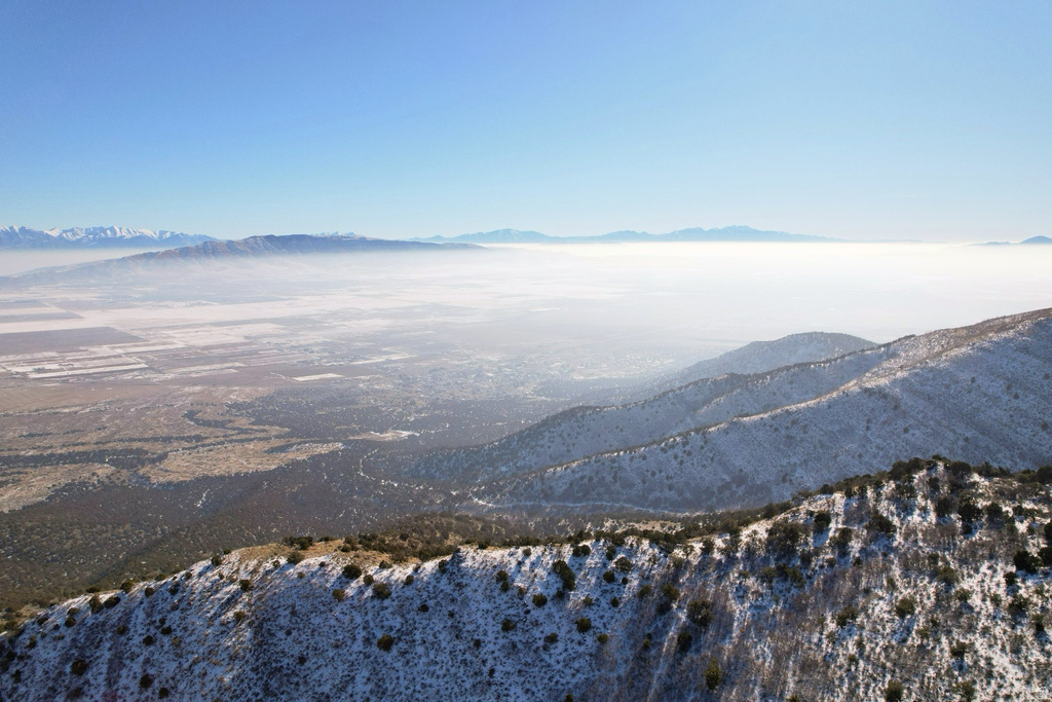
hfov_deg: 78.6
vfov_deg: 57.2
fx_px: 643
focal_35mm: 22
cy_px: 351
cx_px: 526
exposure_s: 1/5000
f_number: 2.8
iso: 150
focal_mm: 8.38
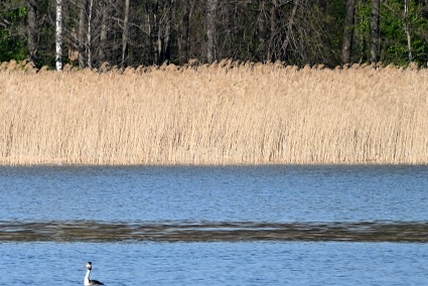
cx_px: -172
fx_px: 12587
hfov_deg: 1.9
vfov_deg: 1.3
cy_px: -4
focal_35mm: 1058
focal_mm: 300
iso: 220
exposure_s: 1/1000
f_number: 5.6
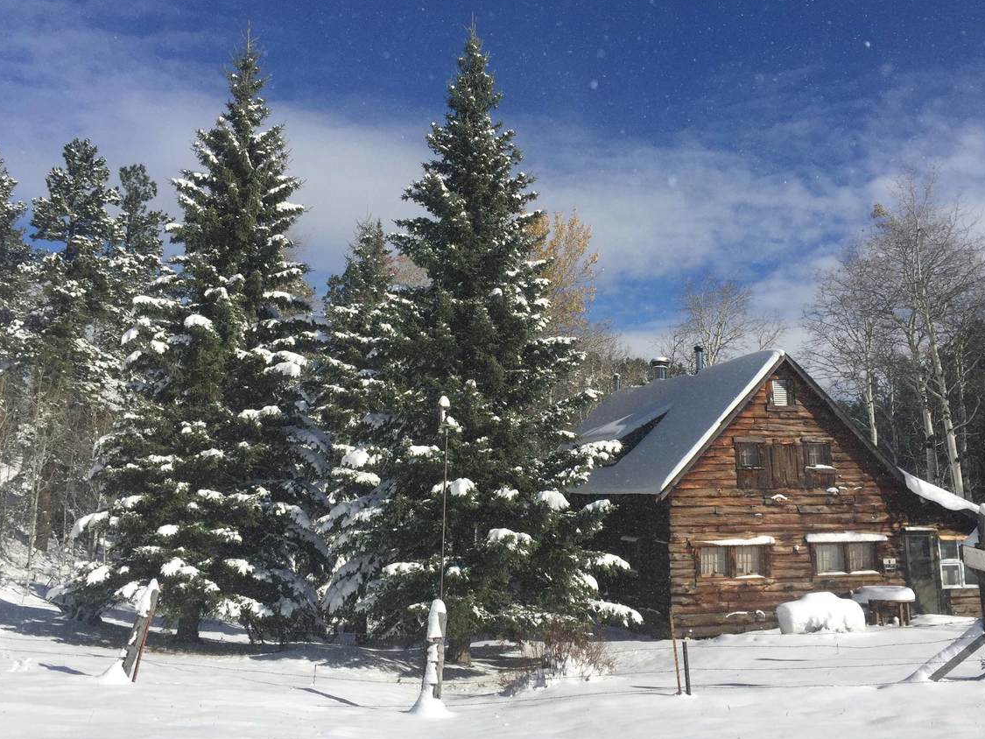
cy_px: 351
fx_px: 939
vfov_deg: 42.9
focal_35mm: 33
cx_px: 541
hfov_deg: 55.2
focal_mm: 4.15
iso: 32
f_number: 2.2
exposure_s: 1/3968
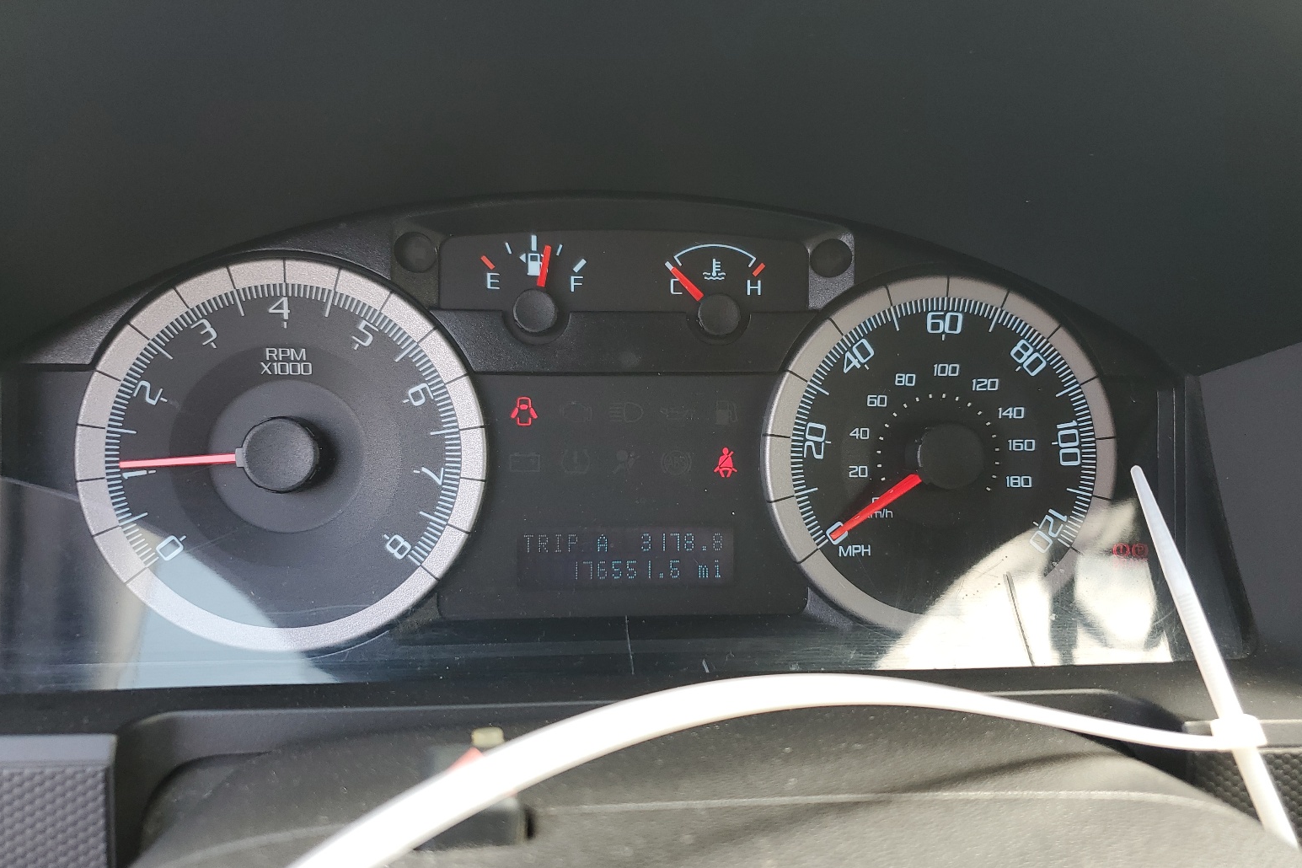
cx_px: 658
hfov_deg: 65.5
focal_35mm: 28
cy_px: 479
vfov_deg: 46.3
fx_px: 1013
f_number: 1.5
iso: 50
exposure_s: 1/132
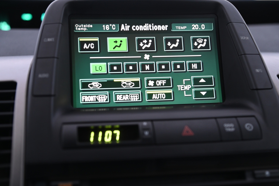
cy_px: 93
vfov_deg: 23.3
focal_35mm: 58
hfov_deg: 34.5
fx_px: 449
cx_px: 140
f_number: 4
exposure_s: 1/30
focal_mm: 58
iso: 2000
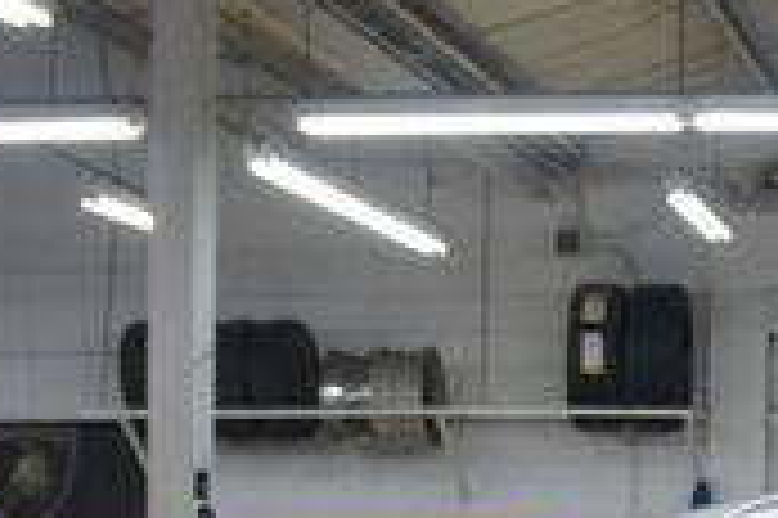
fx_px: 2159
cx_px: 940
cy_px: 730
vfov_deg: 13.1
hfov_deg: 19.2
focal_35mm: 100
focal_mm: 18
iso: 200
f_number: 4
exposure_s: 1/40
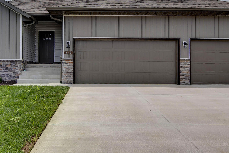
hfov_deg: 63.4
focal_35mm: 29
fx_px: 184
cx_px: 98
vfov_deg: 43.8
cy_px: 41
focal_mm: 16
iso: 100
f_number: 6.3
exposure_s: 1/800
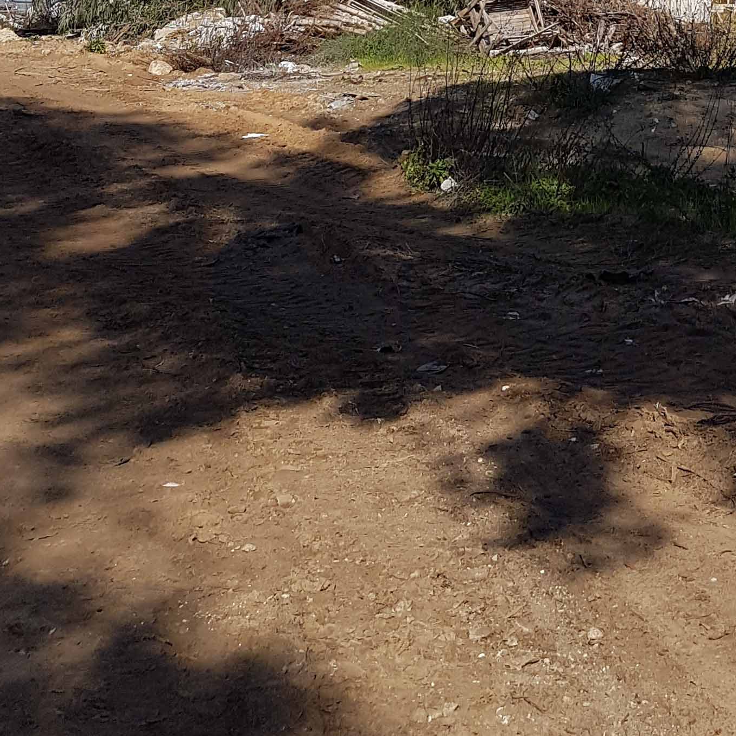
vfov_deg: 21.6
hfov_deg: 24.1
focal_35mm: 68
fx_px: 1636
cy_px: -339
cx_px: 752
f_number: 1.7
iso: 40
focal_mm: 4.2
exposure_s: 1/3088
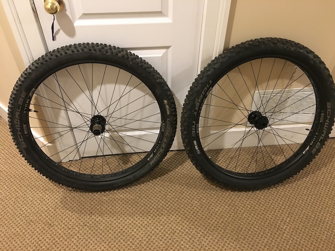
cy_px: 126
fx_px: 281
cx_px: 168
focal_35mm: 29
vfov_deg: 48.2
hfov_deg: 61.7
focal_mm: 4.15
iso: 200
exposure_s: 1/17
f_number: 2.2
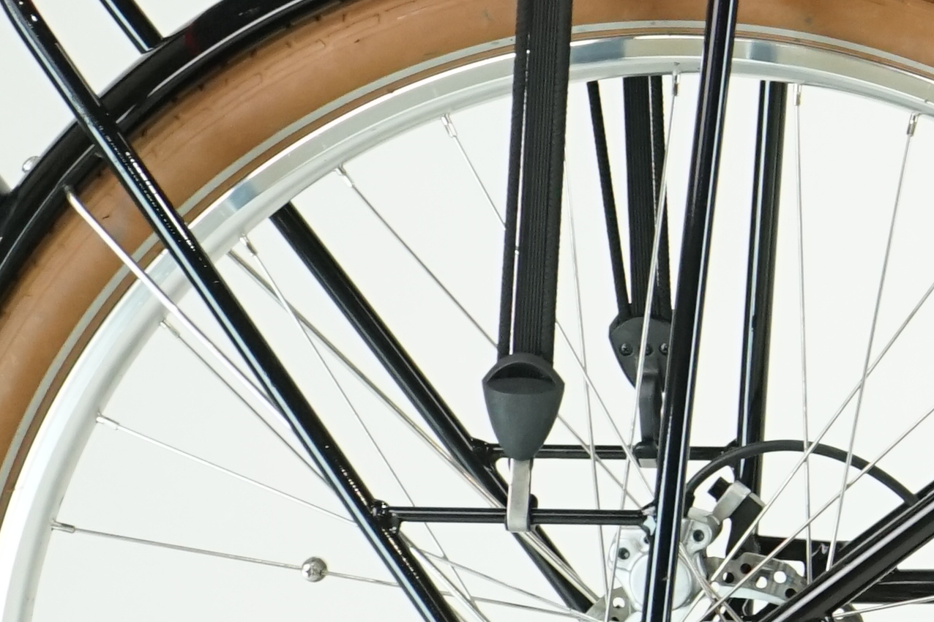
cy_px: 329
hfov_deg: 7.7
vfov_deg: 5.4
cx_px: 2013
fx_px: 6588
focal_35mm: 254
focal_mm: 54
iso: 1600
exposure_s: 1/200
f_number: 5.6
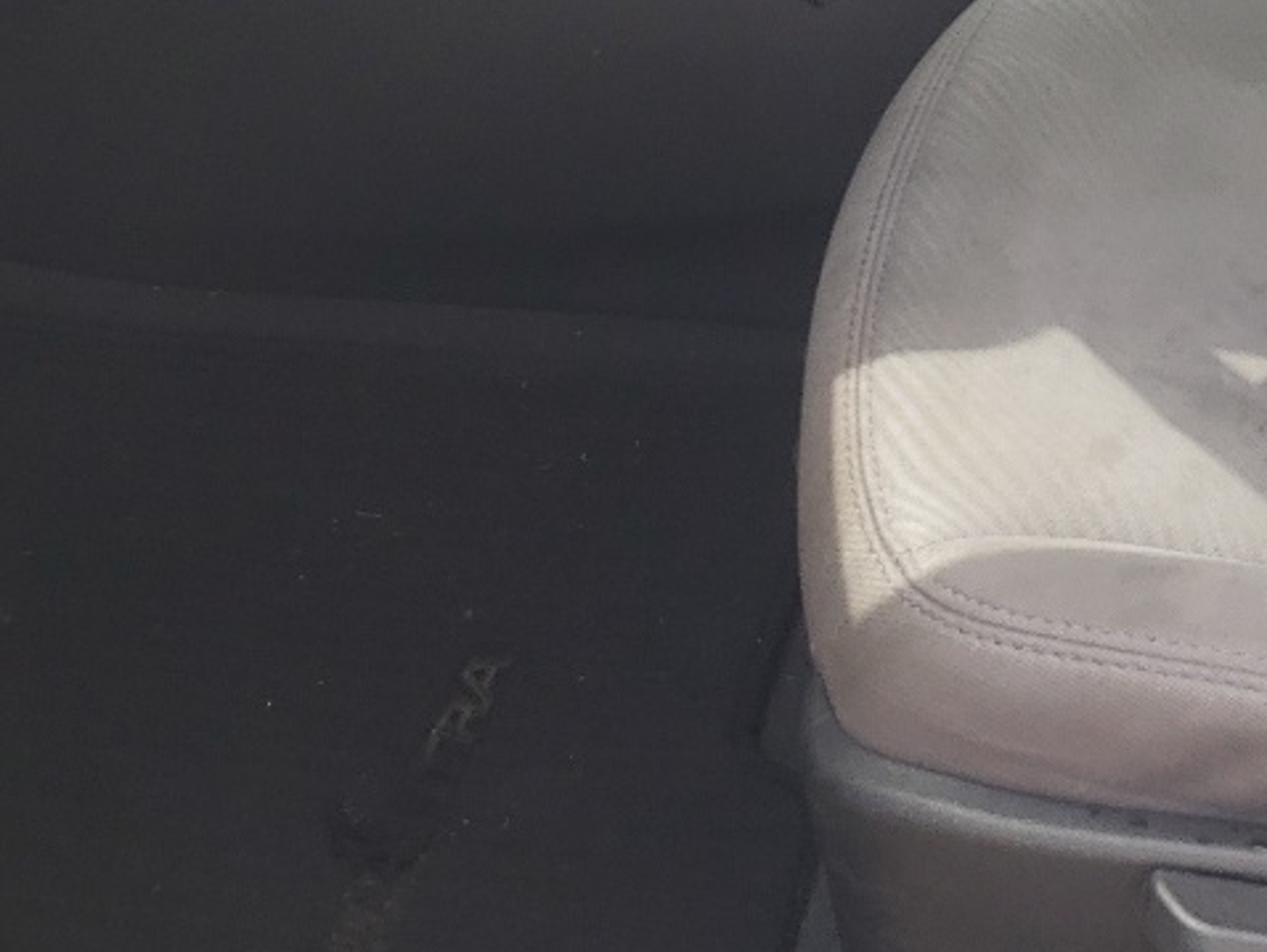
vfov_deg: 16.6
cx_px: 1182
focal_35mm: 87
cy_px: -13
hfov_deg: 21.9
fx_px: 3186
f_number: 1.5
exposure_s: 1/714
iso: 50
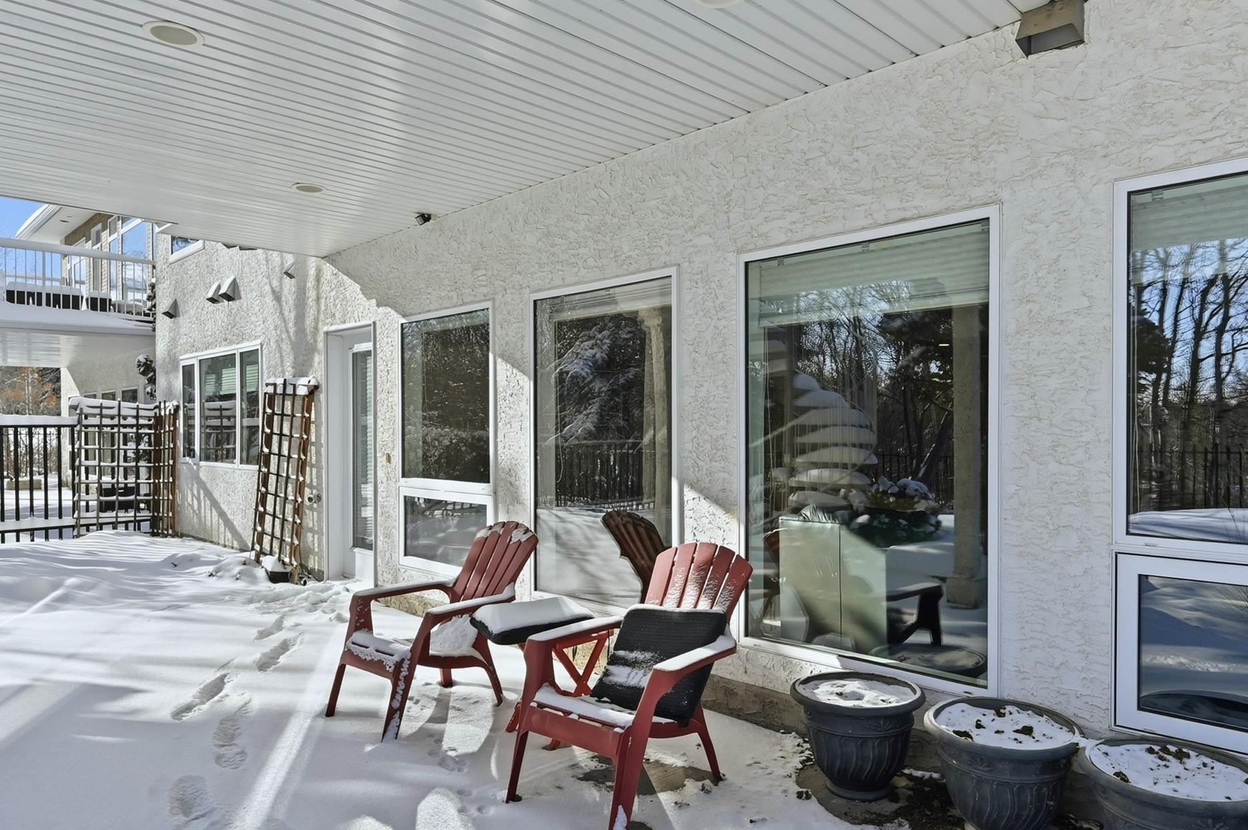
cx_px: 662
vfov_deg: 55.0
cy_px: 436
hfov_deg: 76.1
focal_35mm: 23
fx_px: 797
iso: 100
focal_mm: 14
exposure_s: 1/640
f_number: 9
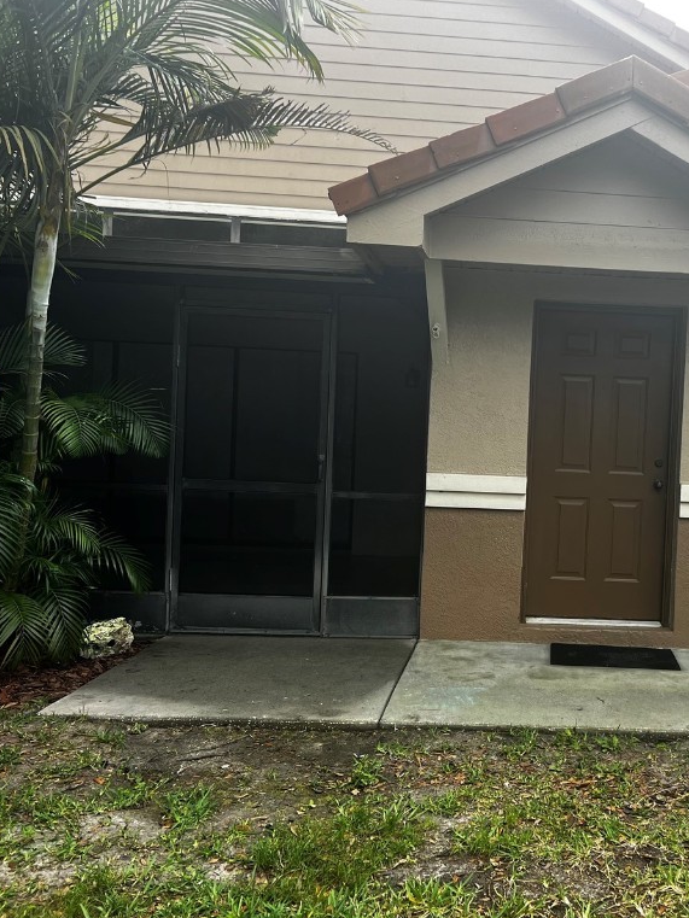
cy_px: 457
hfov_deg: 38.6
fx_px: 929
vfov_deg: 52.6
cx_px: 584
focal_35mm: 35
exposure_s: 1/335
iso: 50
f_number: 1.5
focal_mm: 5.7
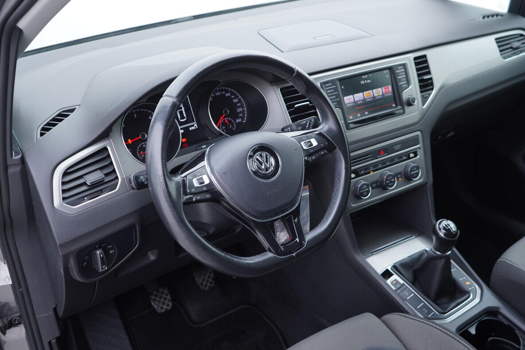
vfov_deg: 36.9
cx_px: 262
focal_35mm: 36
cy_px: 175
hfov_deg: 53.1
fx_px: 525
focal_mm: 24
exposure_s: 1/40
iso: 200
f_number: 2.8
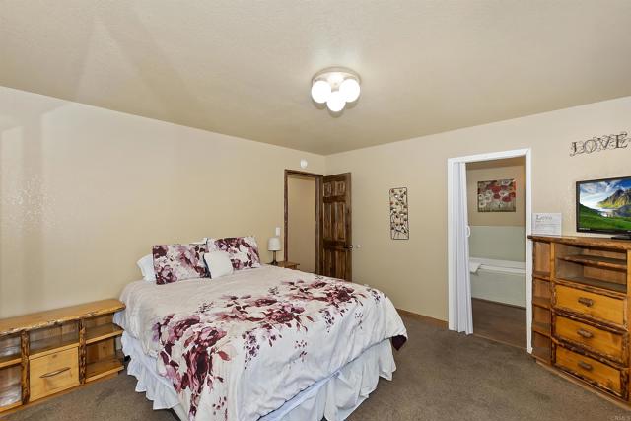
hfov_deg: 100.4
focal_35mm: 15
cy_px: 210
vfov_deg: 77.4
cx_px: 316
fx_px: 263
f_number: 8
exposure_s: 1/30
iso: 400
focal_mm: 10
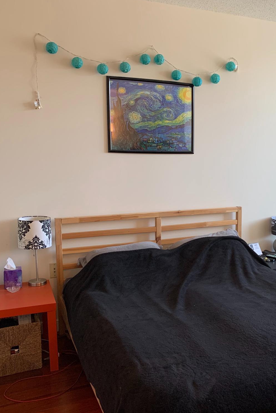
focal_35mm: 37
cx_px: 209
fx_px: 425
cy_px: 210
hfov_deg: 35.1
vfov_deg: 51.9
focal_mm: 4.25
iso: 100
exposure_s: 1/60
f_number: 1.8
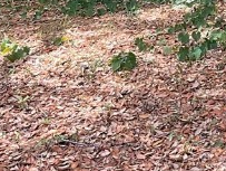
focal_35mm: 146
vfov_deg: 9.8
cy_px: -118
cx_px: 330
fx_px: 955
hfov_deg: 12.9
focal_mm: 3
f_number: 1.8
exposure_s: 1/156
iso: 16
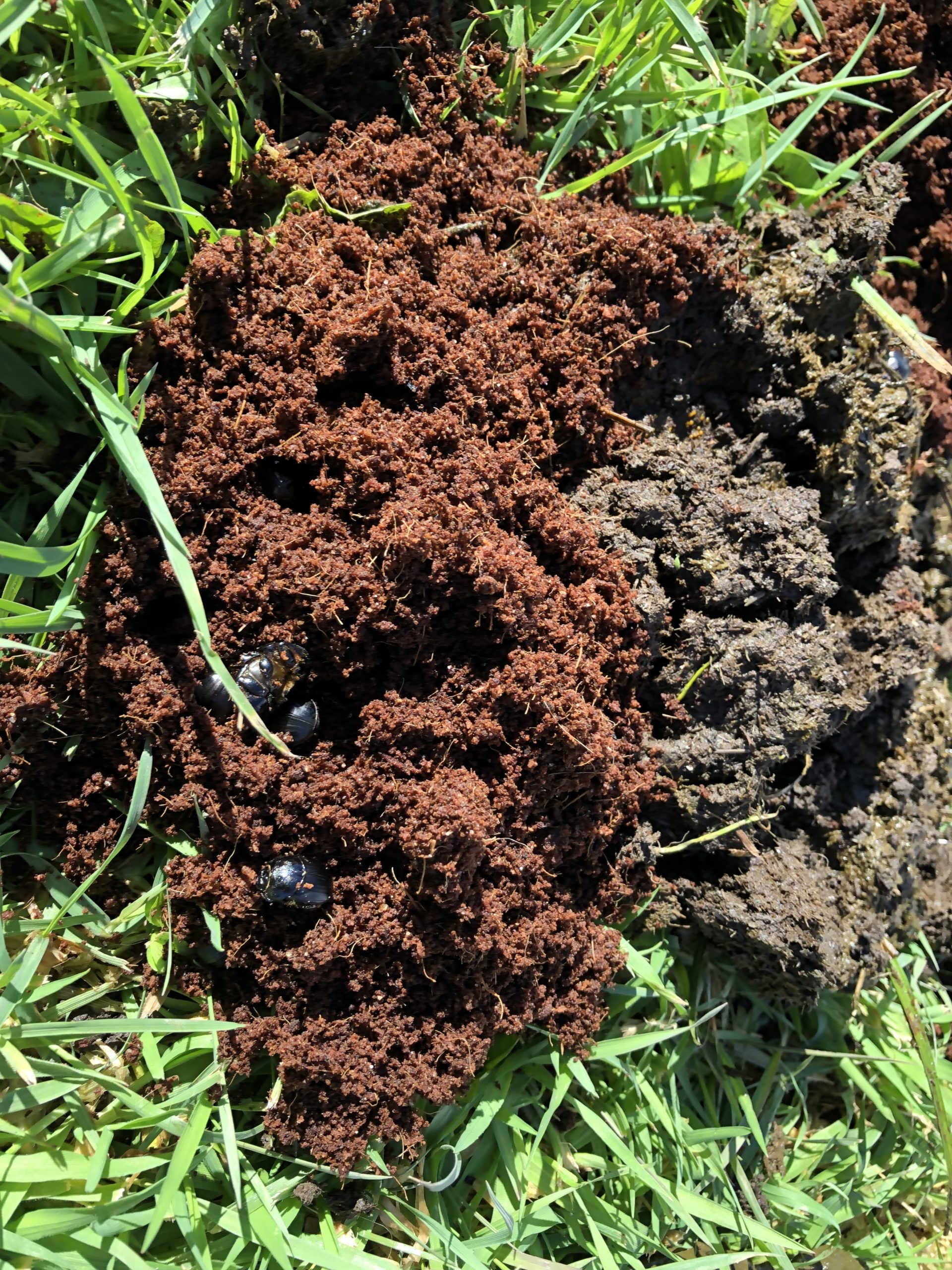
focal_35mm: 28
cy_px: 635
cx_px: 476
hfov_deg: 49.7
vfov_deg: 63.4
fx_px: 1027
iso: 20
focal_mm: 3.99
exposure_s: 1/130
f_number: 1.8
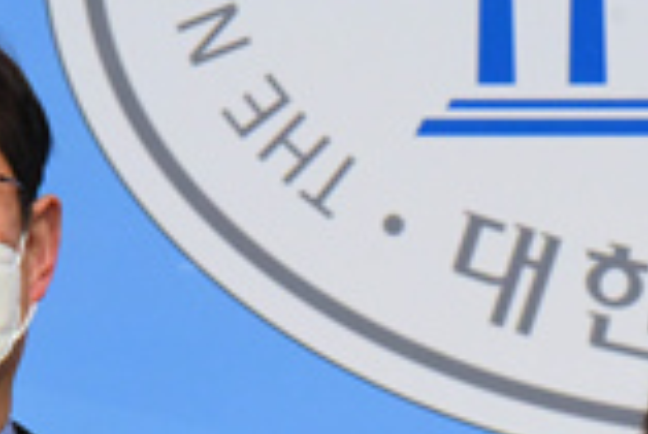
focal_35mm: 1305
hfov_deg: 1.6
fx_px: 23511
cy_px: 734
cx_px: 846
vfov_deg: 1.1
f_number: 13
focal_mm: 320
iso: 2500
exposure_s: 1/250
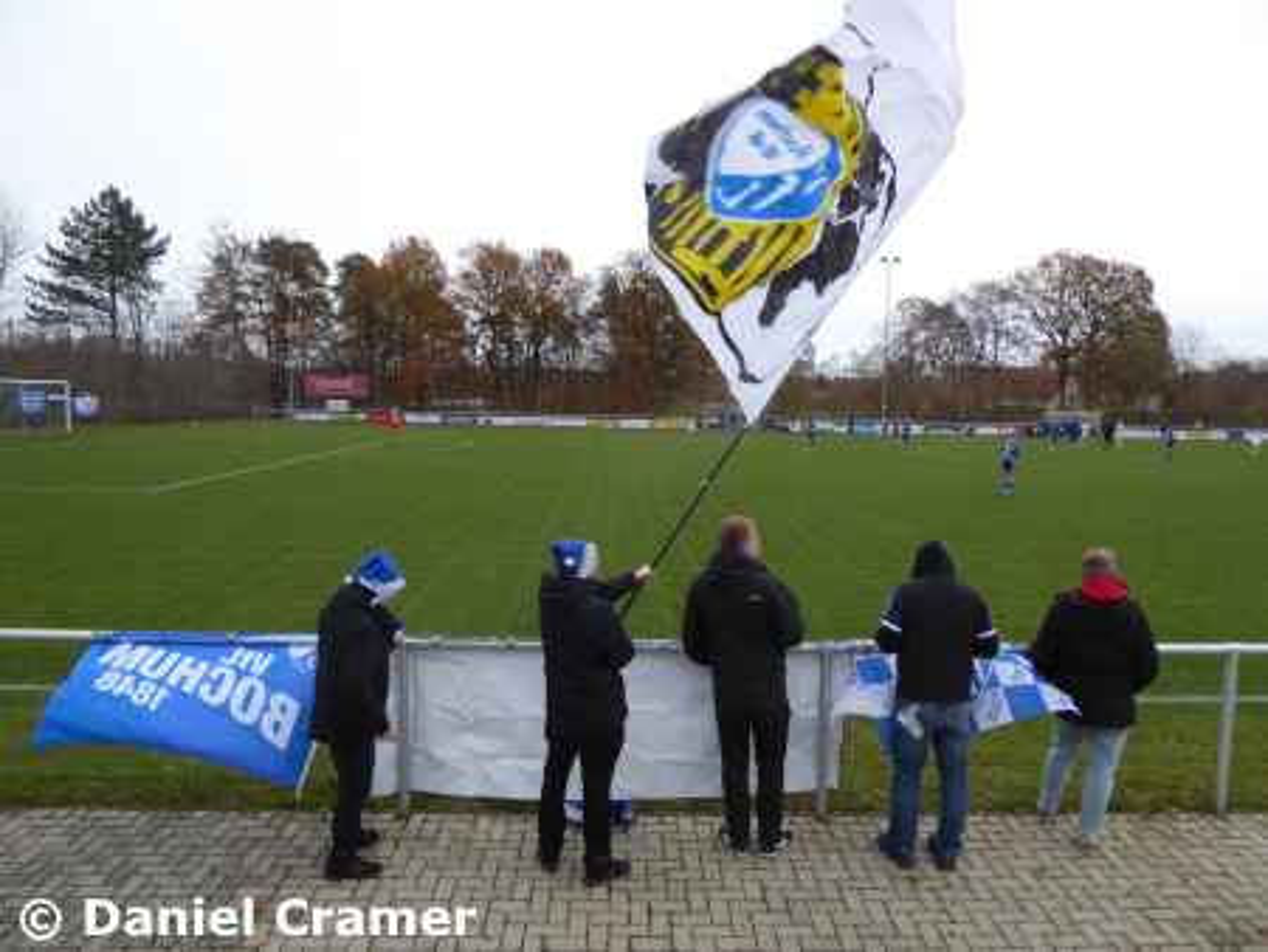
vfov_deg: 56.9
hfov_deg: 71.6
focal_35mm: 24
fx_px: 880
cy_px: 476
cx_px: 634
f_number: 3.3
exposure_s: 1/125
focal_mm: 4.3
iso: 80
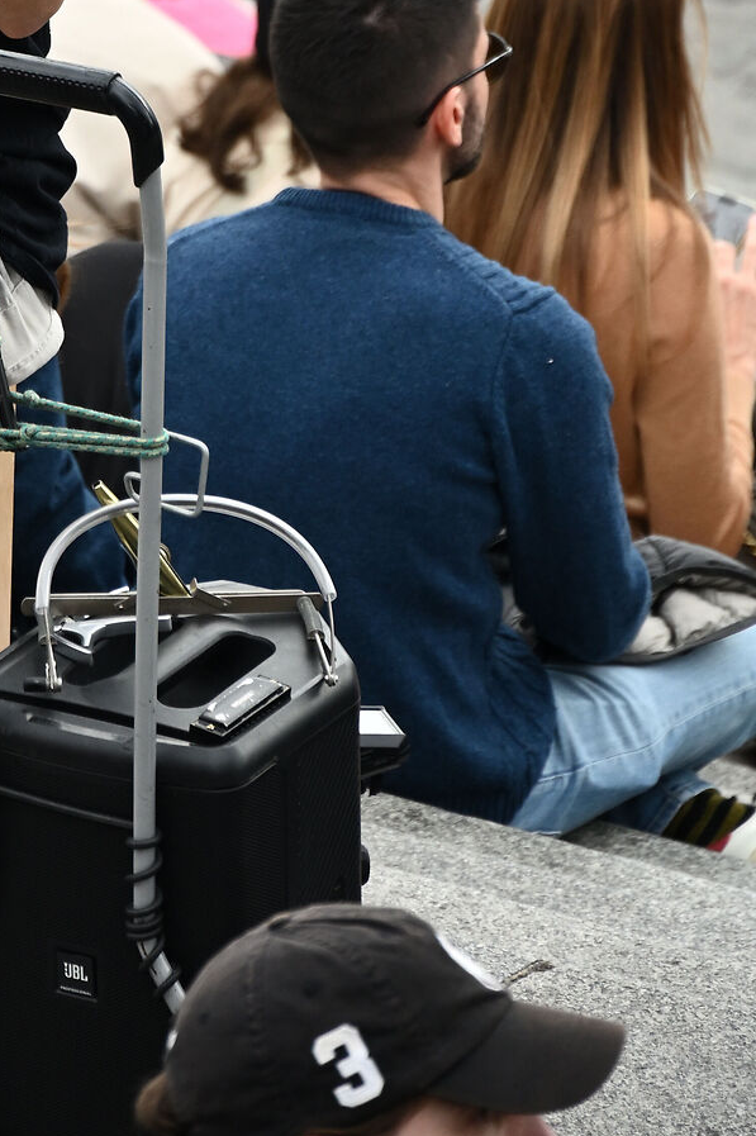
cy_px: -379
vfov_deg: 4.5
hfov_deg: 3.0
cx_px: -229
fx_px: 14348
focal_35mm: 455
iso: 800
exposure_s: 1/320
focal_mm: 170
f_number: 6.3
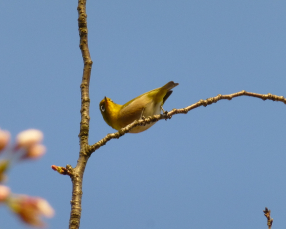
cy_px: 114
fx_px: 7183
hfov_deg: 2.3
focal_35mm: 848
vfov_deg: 1.8
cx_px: 140
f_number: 6.4
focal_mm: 86
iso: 125
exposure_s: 1/125
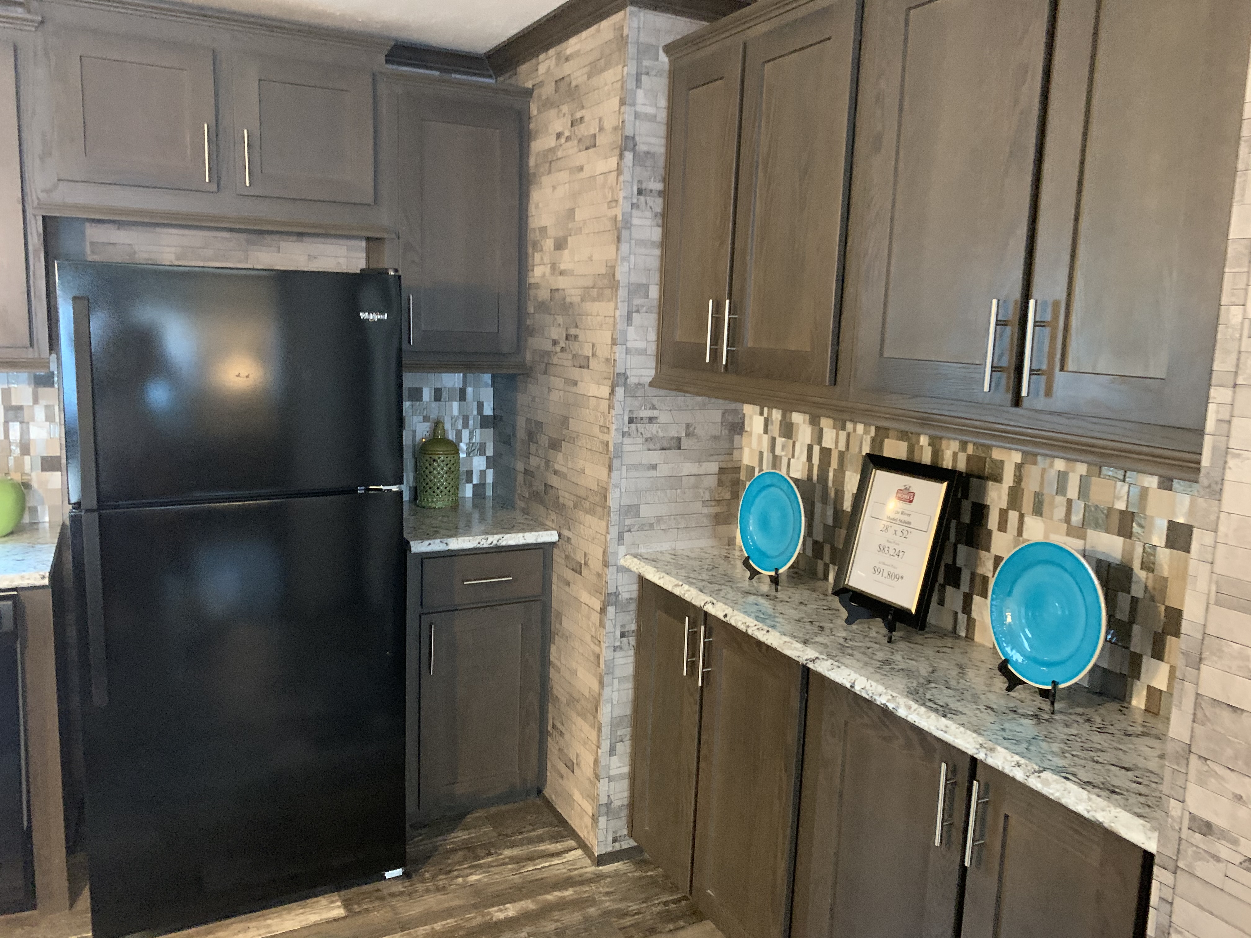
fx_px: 940
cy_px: 469
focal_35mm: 26
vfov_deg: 53.1
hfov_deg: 67.3
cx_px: 626
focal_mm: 4.25
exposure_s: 1/30
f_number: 1.8
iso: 500
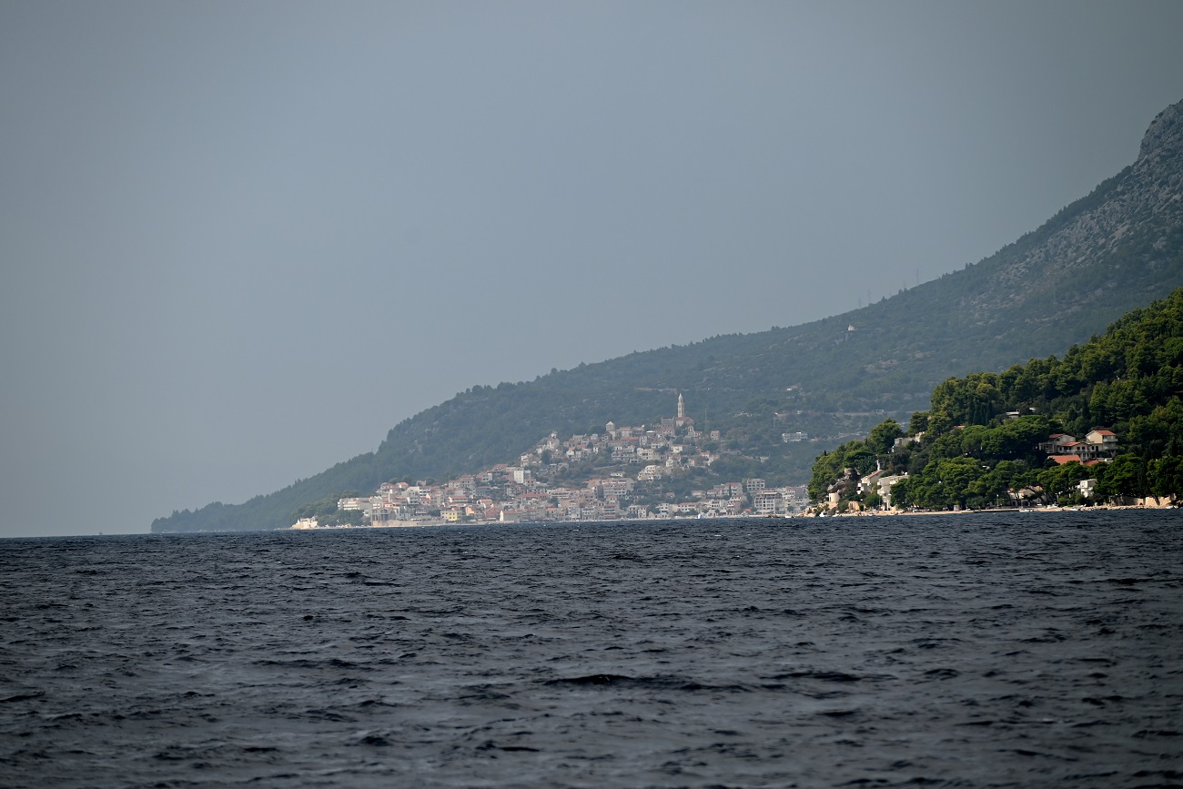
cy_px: 394
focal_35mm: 170
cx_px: 592
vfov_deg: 8.1
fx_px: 5587
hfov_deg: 12.1
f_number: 5.6
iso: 160
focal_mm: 170
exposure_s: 1/1000
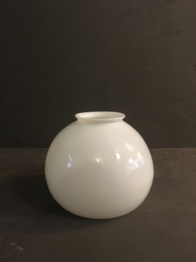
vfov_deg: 61.7
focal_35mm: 29
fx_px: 219
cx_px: 98
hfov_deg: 48.2
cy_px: 131
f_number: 2.2
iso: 250
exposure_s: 1/17
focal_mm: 4.15
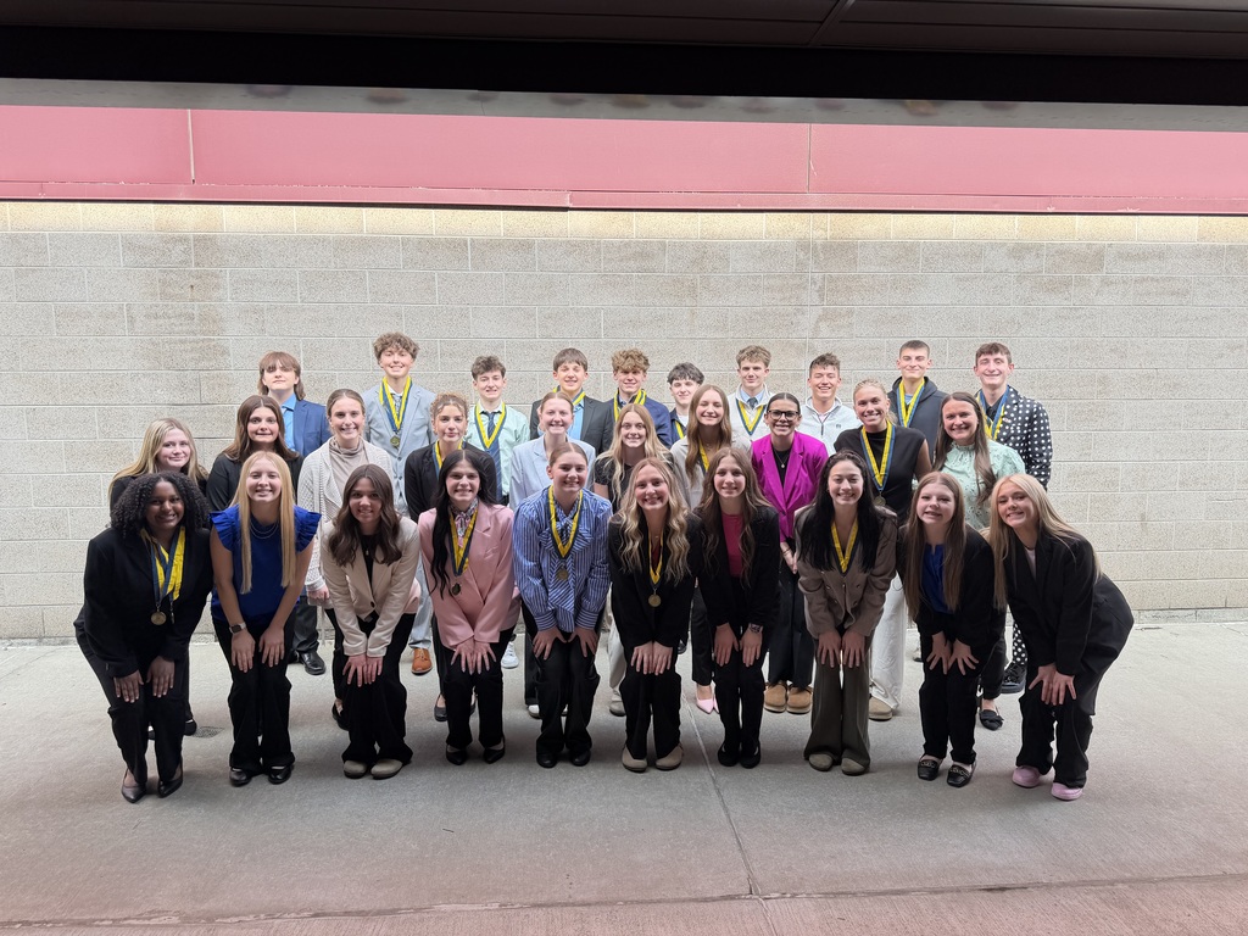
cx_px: 624
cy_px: 468
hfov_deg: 71.6
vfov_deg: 56.8
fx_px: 865
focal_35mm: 24
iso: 80
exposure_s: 1/735
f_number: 1.78
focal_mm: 6.76
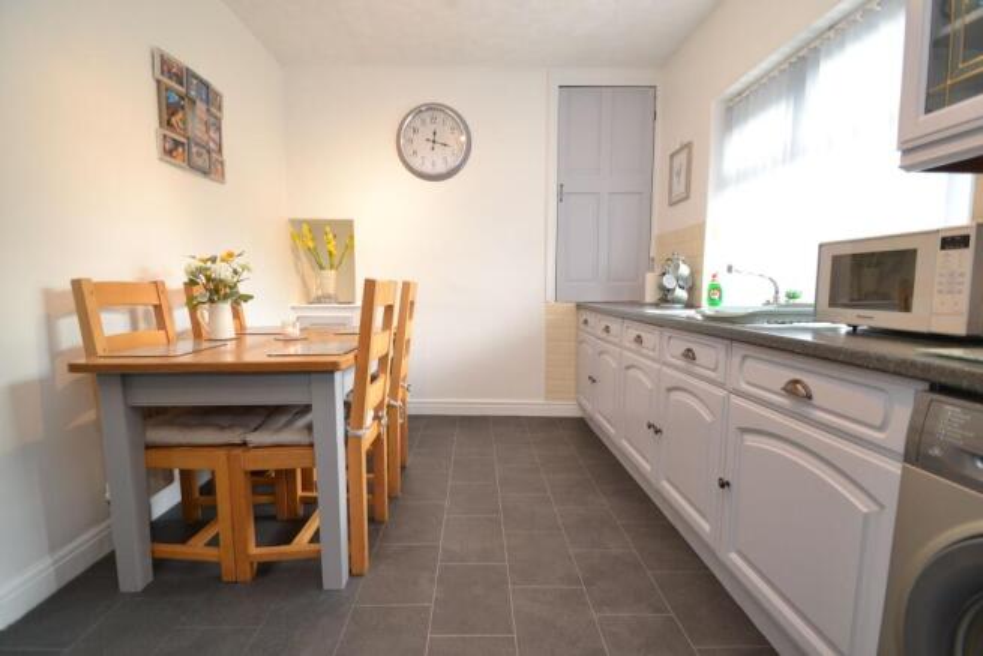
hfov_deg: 100.4
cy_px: 328
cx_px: 492
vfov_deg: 77.4
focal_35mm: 15
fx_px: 410
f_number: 3.5
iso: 500
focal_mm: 10
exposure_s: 1/60
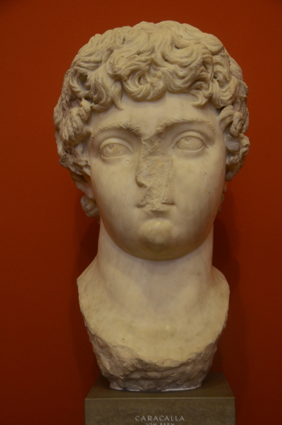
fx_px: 637
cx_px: 141
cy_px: 212
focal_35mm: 54
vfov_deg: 36.9
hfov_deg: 25.0
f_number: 4.2
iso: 1250
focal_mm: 36
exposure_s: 1/8
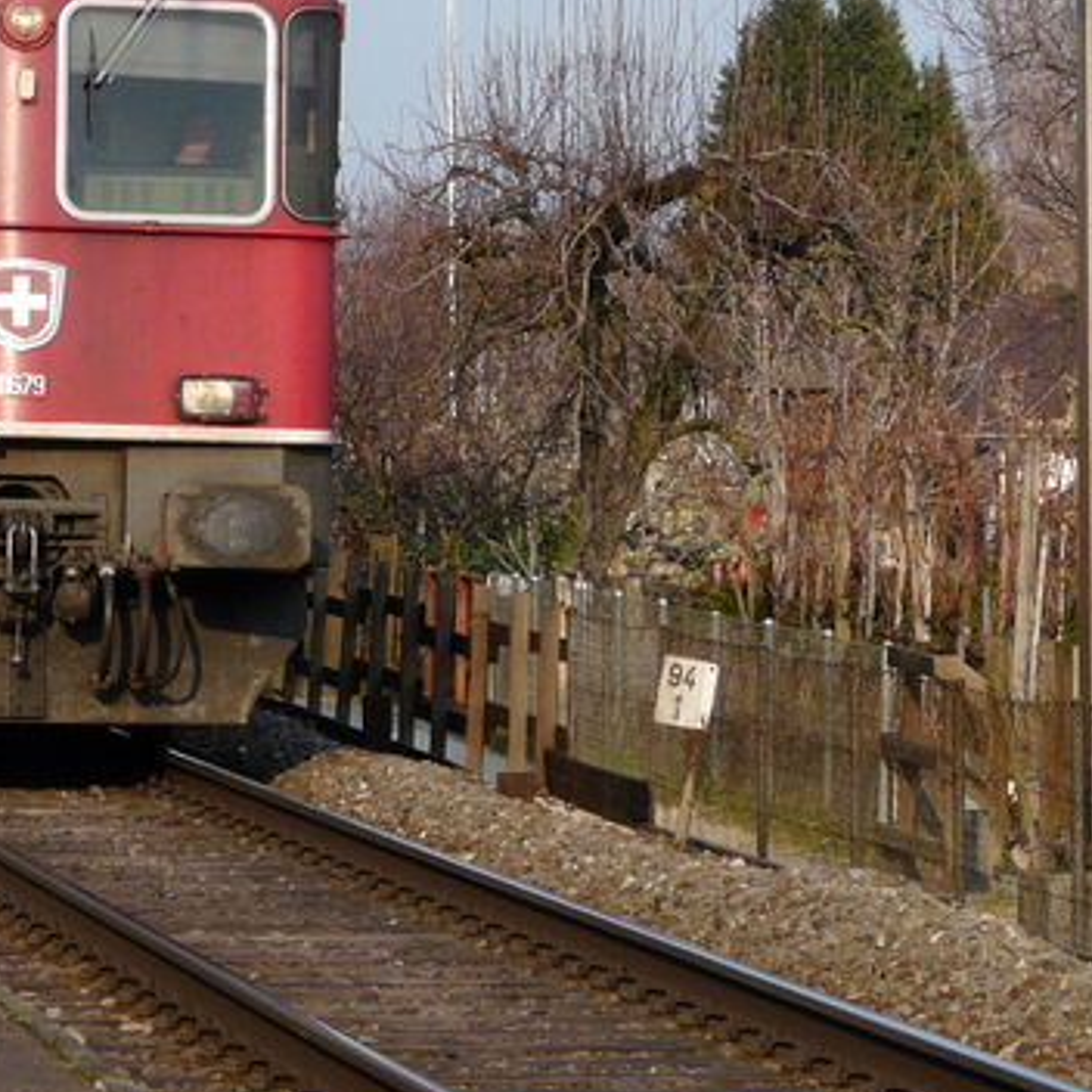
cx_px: 43
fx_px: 10207
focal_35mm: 286
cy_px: 267
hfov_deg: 6.1
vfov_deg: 6.1
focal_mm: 18.8
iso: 100
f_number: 5
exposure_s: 1/250
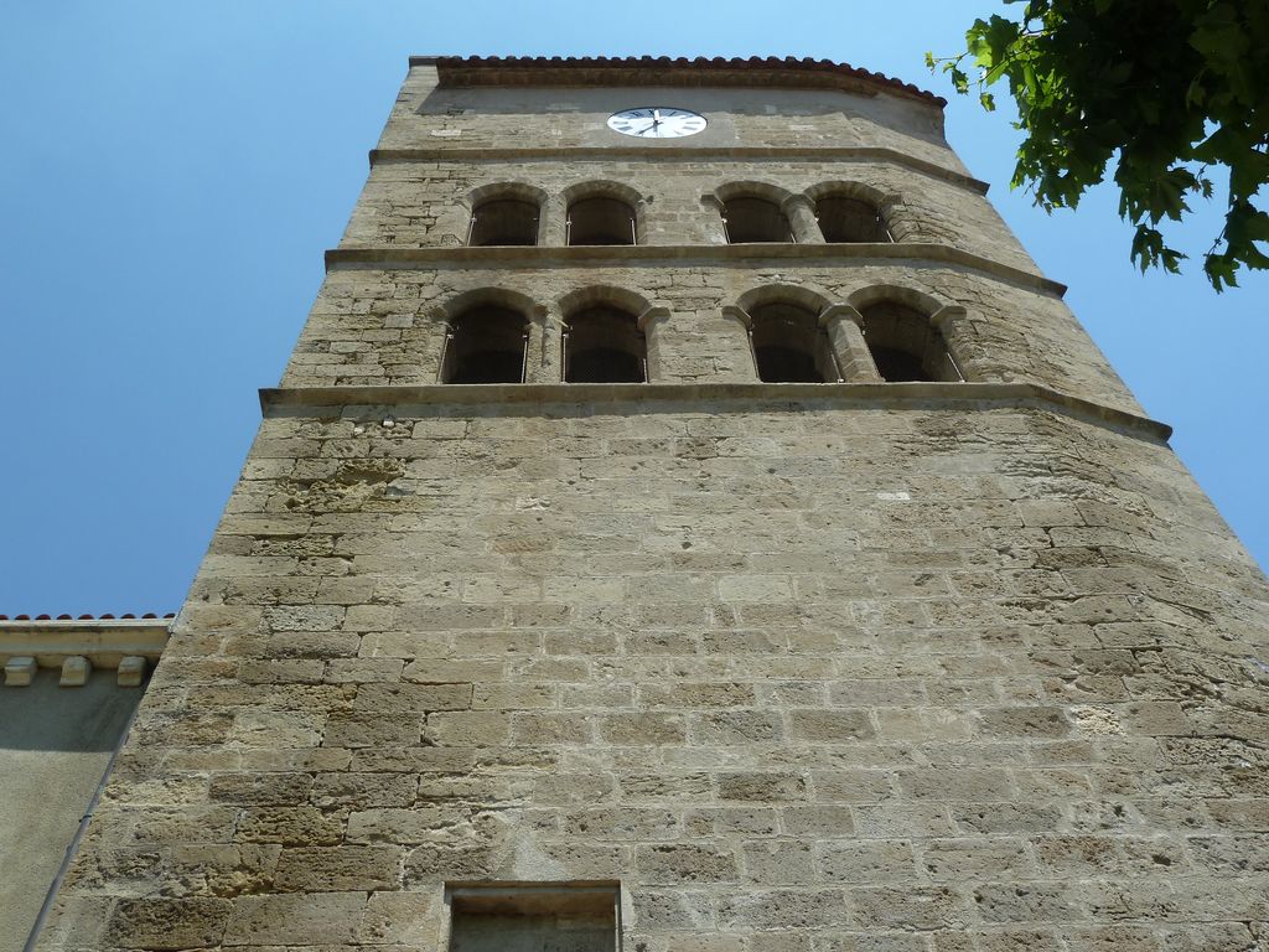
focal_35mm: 32
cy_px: 476
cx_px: 634
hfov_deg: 56.8
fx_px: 1173
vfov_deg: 44.2
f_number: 4.5
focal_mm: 5.3
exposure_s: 1/500
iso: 80
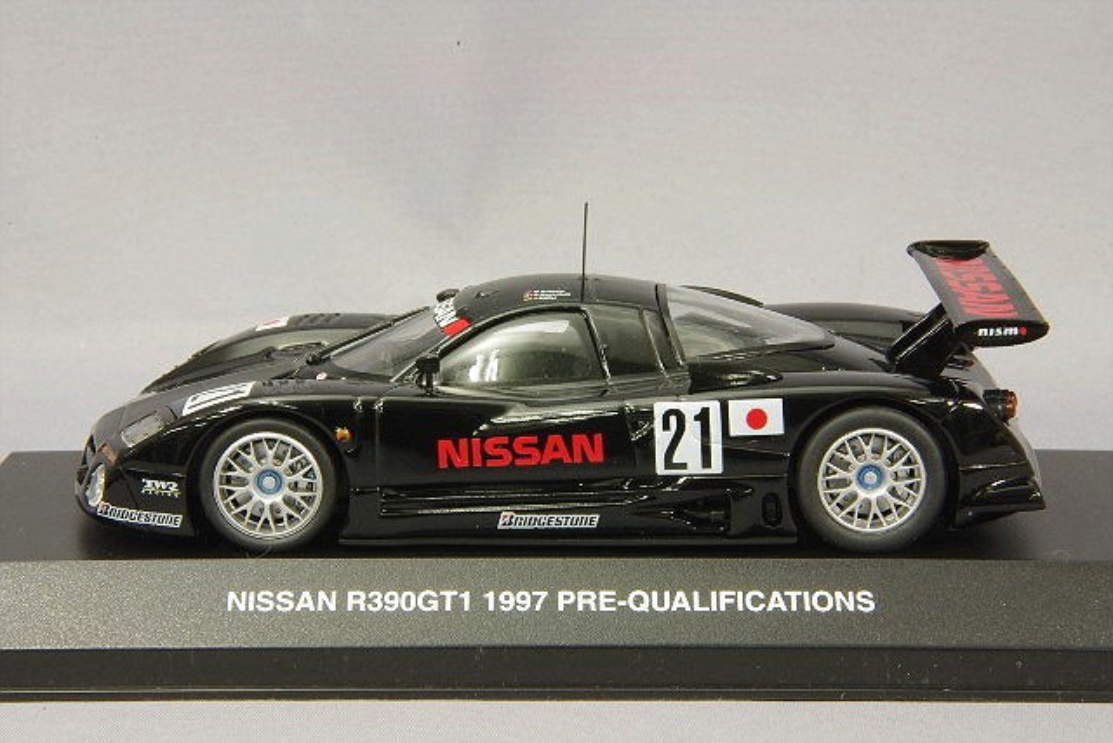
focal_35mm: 112
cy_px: 372
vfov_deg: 12.2
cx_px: 556
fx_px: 3463
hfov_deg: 18.3
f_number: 32
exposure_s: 1
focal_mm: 75
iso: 400
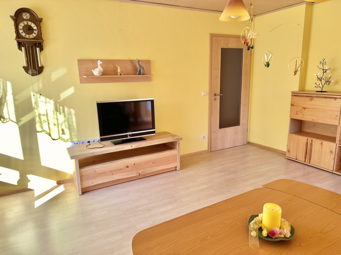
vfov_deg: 56.8
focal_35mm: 24
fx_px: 236
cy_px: 128
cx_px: 170
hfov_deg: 71.6
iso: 64
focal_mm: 6.86
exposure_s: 1/242
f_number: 1.78
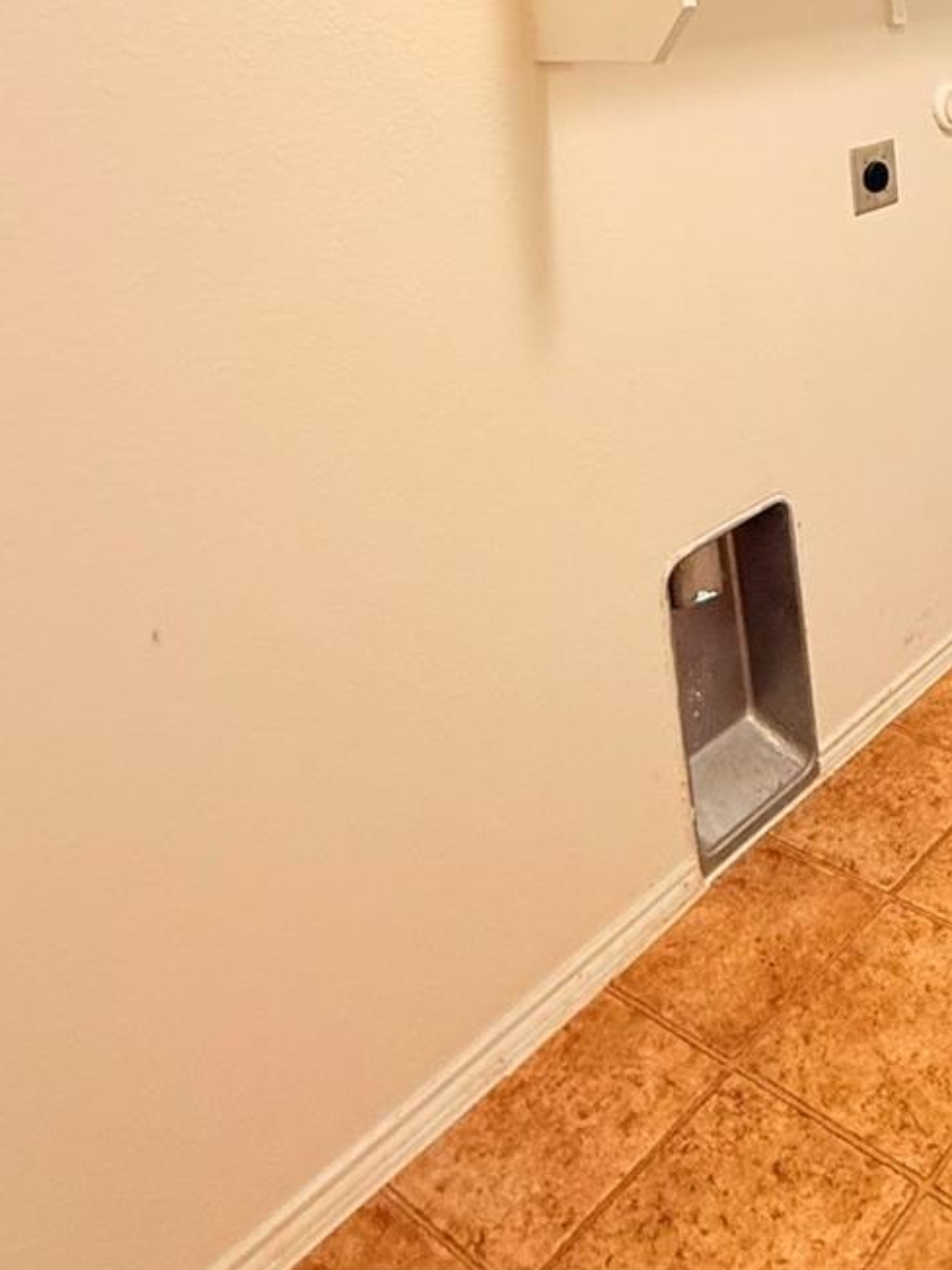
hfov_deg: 36.4
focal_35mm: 33
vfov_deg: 50.4
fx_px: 1210
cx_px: 1047
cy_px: 177
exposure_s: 1/60
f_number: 2.2
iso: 320
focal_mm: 2.22
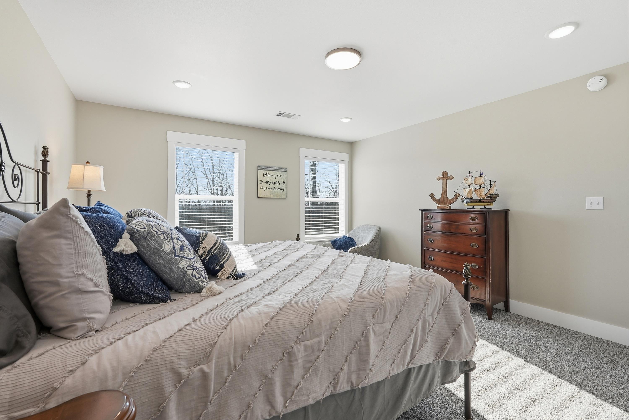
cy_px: 210
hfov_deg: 96.7
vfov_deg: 73.8
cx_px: 314
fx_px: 280
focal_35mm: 16
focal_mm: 16
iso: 250
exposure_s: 1/160
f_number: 9
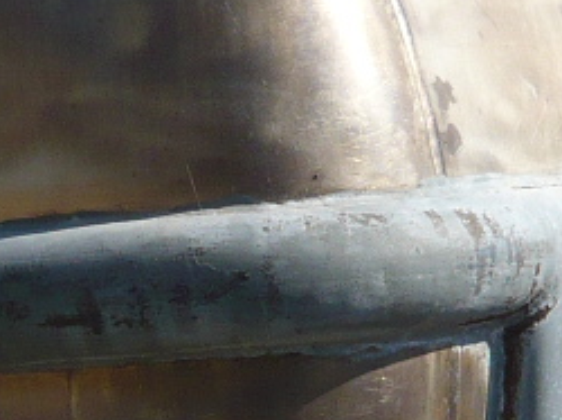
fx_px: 2660
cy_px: 265
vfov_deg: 9.0
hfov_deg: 12.1
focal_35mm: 164
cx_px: 312
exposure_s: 1/160
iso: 100
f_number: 8
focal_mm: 4.6
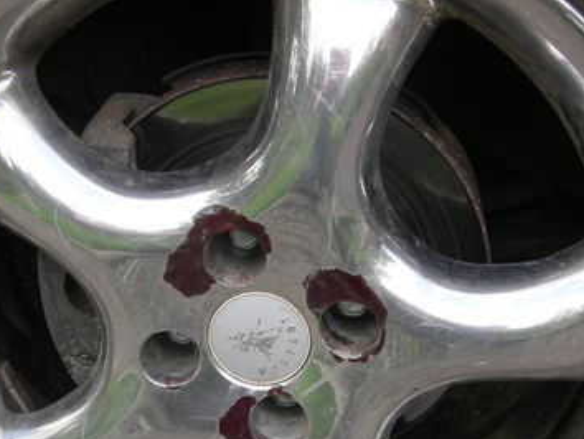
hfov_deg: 29.7
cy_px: 289
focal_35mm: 65
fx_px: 1097
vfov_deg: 22.5
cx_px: 243
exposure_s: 1/77.4
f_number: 3.4
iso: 64
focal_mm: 7.5
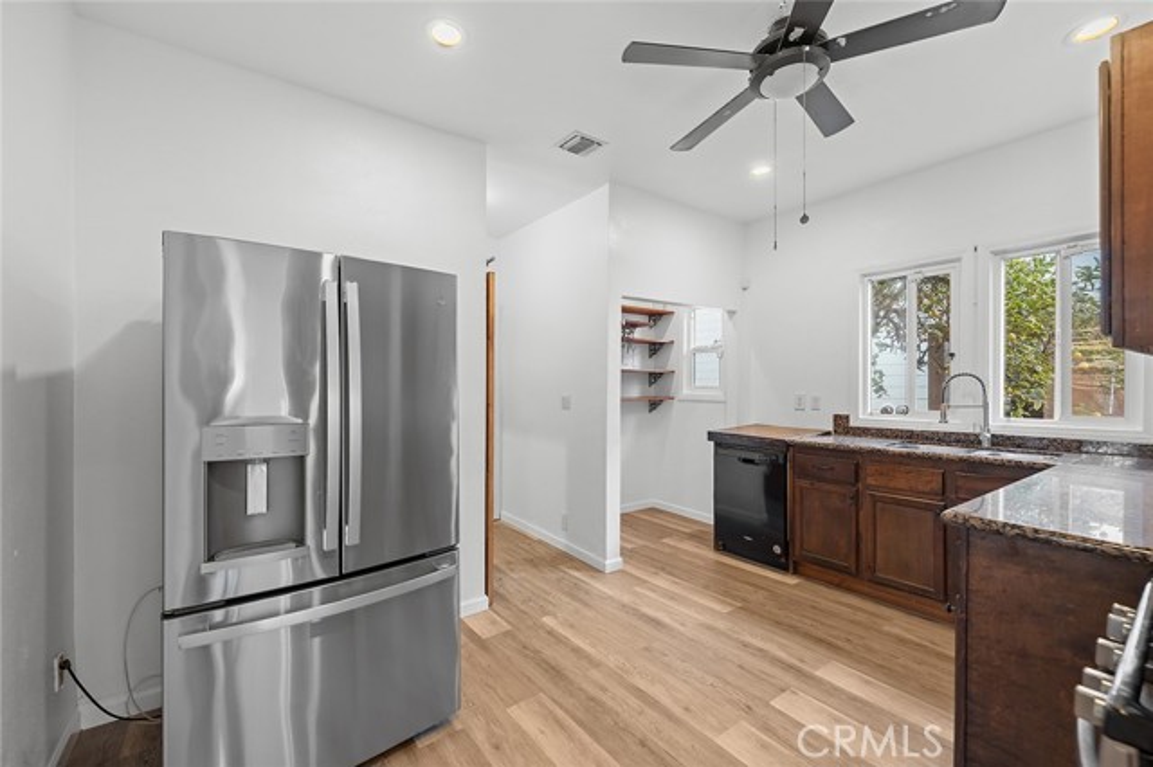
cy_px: 384
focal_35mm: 15
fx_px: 480
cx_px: 576
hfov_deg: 100.4
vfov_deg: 77.3
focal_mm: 15
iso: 1000
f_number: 4.5
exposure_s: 1/8
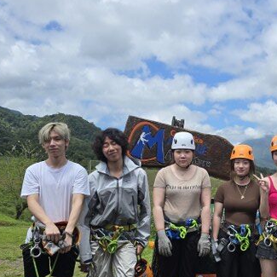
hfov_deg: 41.1
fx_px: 362
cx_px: 192
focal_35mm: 40
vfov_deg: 41.7
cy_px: 160
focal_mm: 6.3
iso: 12
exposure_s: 1/880
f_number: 1.7
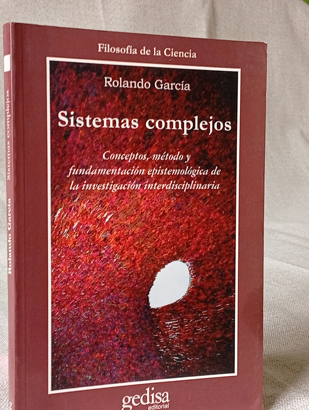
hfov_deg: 24.1
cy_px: 225
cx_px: 138
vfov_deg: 31.6
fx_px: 724
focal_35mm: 61
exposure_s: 1/33.3
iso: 435
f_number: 1.8
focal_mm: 3.98
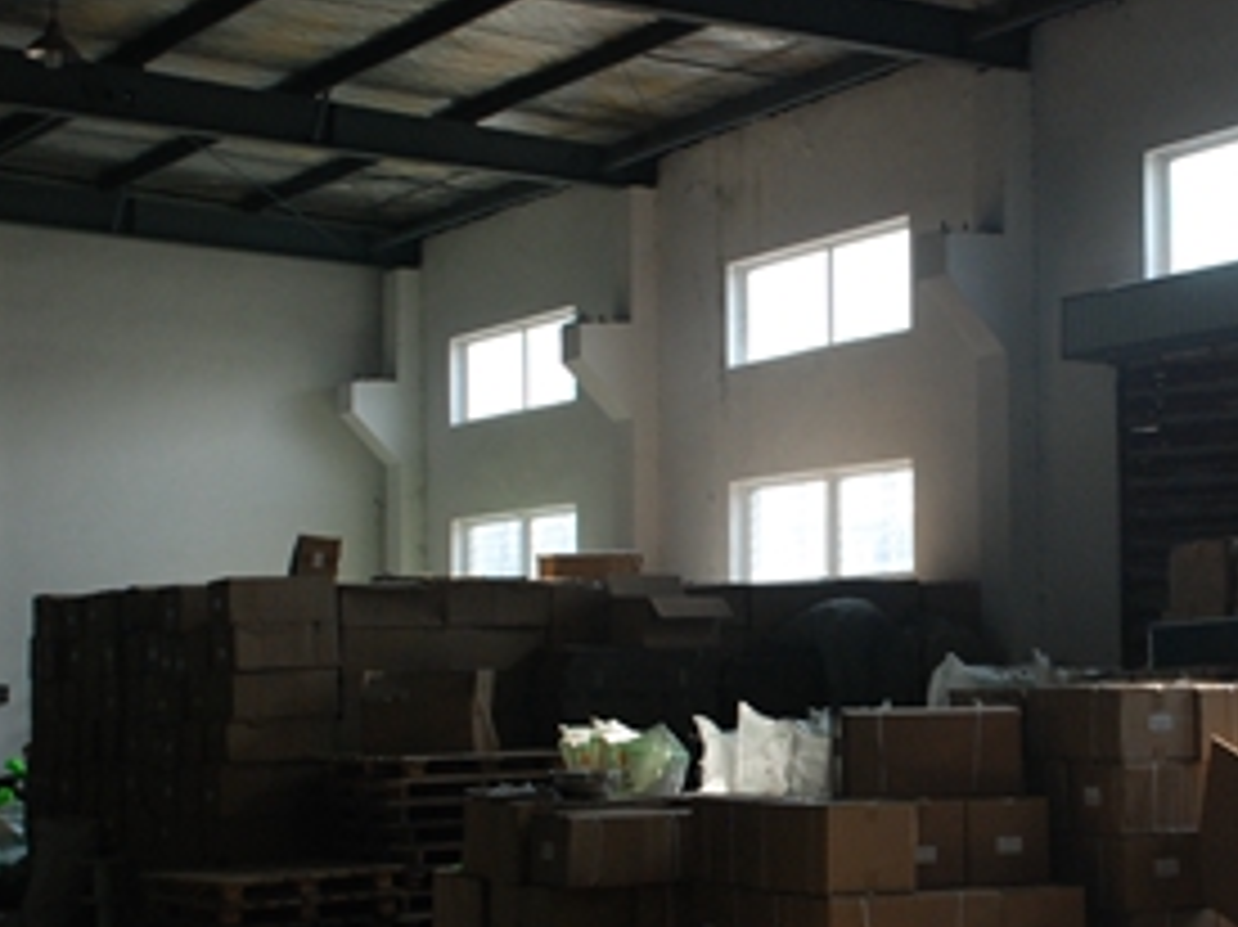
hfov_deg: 23.0
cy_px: 533
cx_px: 968
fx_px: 3003
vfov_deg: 17.5
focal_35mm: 84
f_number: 7.1
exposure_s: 1/200
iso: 640
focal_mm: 32
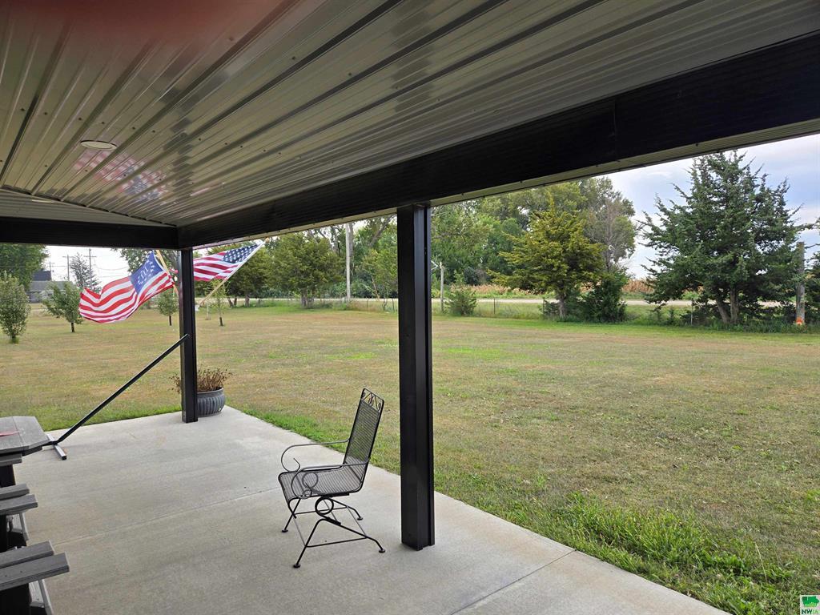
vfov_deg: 58.9
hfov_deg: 73.9
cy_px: 308
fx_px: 545
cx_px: 410
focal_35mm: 23
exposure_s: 1/657
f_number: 1.8
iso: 25
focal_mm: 5.4
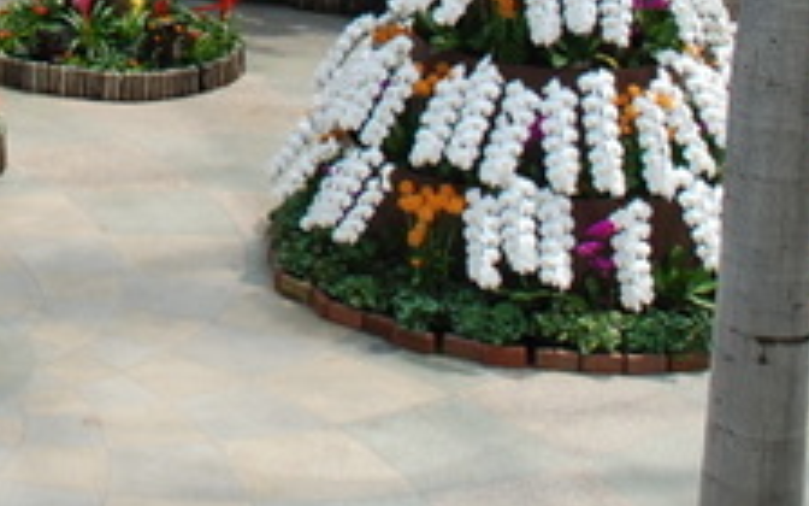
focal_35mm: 131
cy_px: -314
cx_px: -293
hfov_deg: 15.1
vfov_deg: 9.6
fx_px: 2888
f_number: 8
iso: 200
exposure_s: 1/250
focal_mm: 24
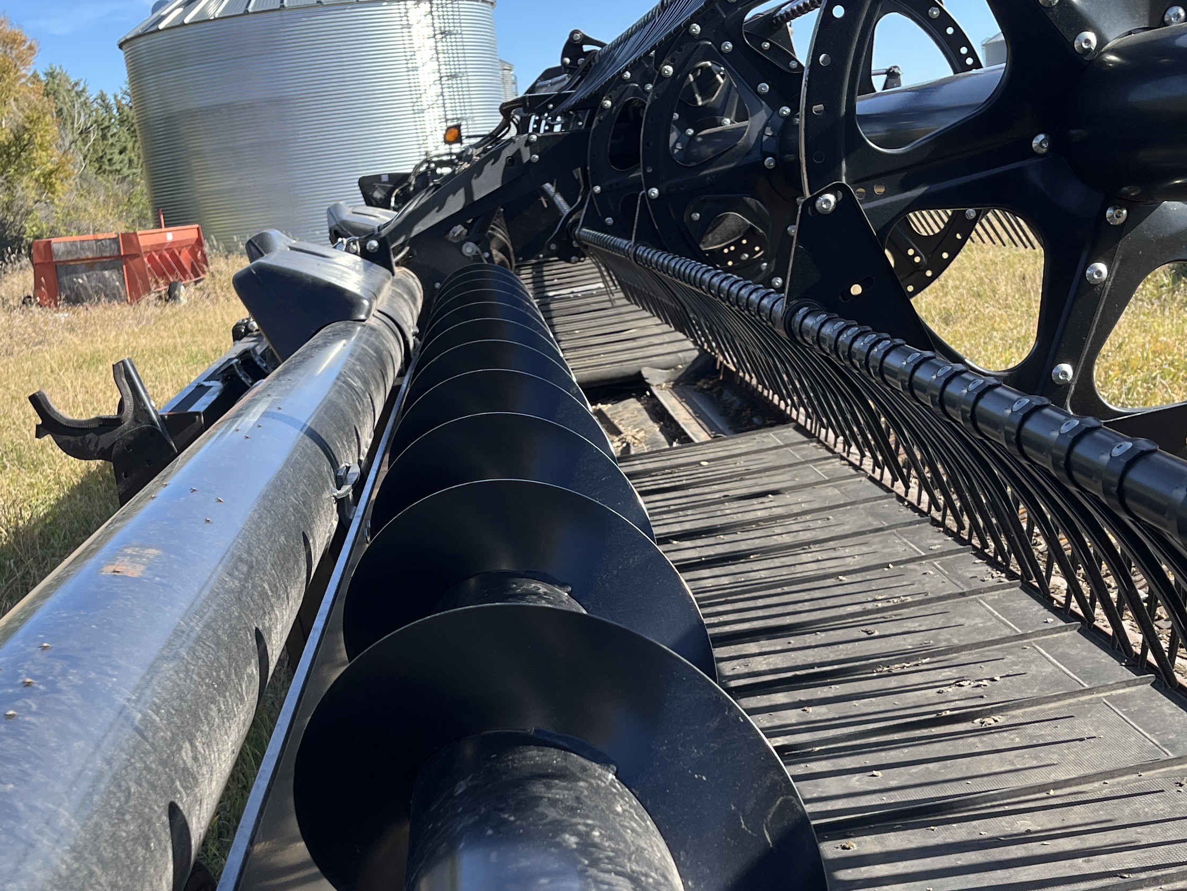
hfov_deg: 40.4
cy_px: 527
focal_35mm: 47
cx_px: 531
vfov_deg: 30.8
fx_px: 1612
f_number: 1.6
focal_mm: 5.1
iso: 50
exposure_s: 1/1151
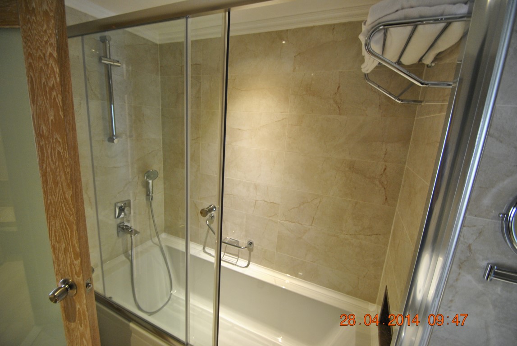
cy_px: 173
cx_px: 258
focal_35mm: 15
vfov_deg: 77.5
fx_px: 216
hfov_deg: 100.3
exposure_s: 1/25
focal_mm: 10
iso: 400
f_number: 3.5
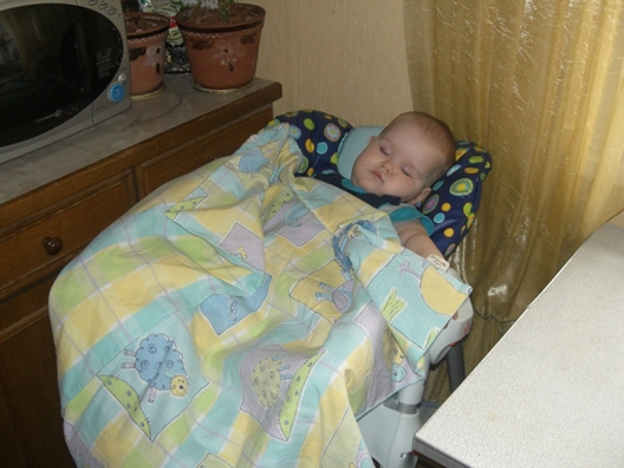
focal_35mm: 38
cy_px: 234
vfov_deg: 37.8
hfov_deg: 49.0
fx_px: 685
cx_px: 312
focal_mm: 6.3
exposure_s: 1/60
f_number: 3.1
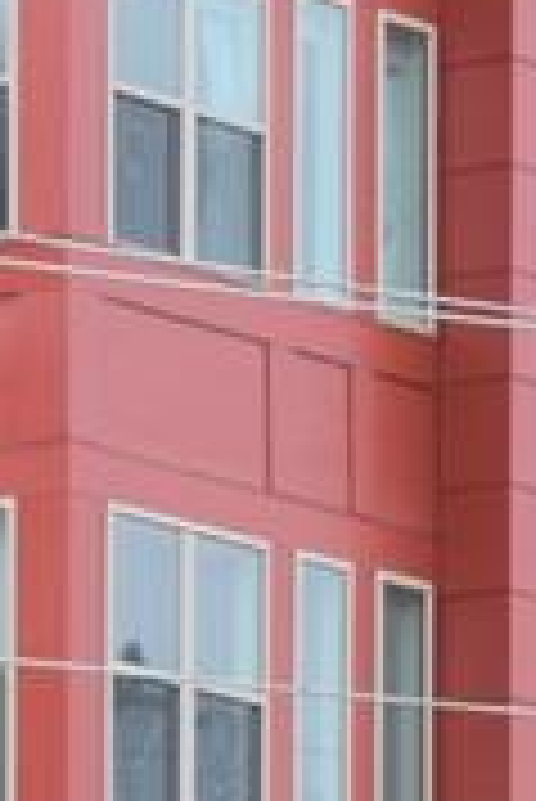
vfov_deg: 4.1
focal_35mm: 503
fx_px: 11212
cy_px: 1566
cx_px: -185
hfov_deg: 2.7
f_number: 8
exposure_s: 1/250
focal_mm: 55
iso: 320
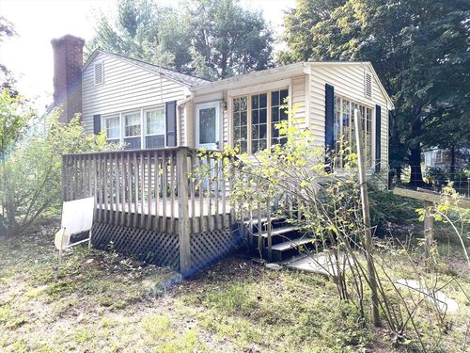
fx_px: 353
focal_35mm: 26
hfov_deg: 67.3
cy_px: 176
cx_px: 235
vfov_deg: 53.1
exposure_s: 1/253
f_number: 1.8
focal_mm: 4.25
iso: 32
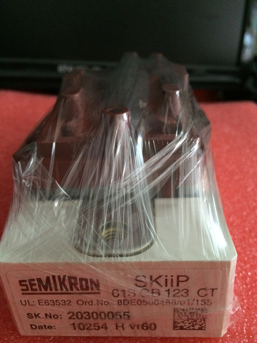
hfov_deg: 48.2
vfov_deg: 61.7
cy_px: 172
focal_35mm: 29
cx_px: 128
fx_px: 287
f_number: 2.2
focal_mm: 4.15
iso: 320
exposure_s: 1/17
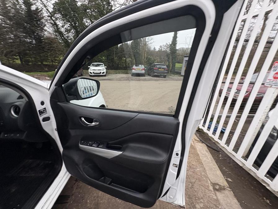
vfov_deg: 85.7
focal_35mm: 14
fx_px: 112
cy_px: 104
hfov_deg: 102.1
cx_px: 139
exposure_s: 1/99
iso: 160
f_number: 2.2
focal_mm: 2.22
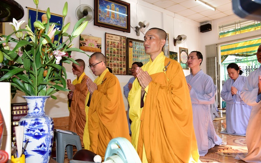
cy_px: 84
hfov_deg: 66.5
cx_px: 131
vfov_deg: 44.5
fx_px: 199
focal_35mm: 28
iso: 1000
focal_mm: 27
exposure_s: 1/160
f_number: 5
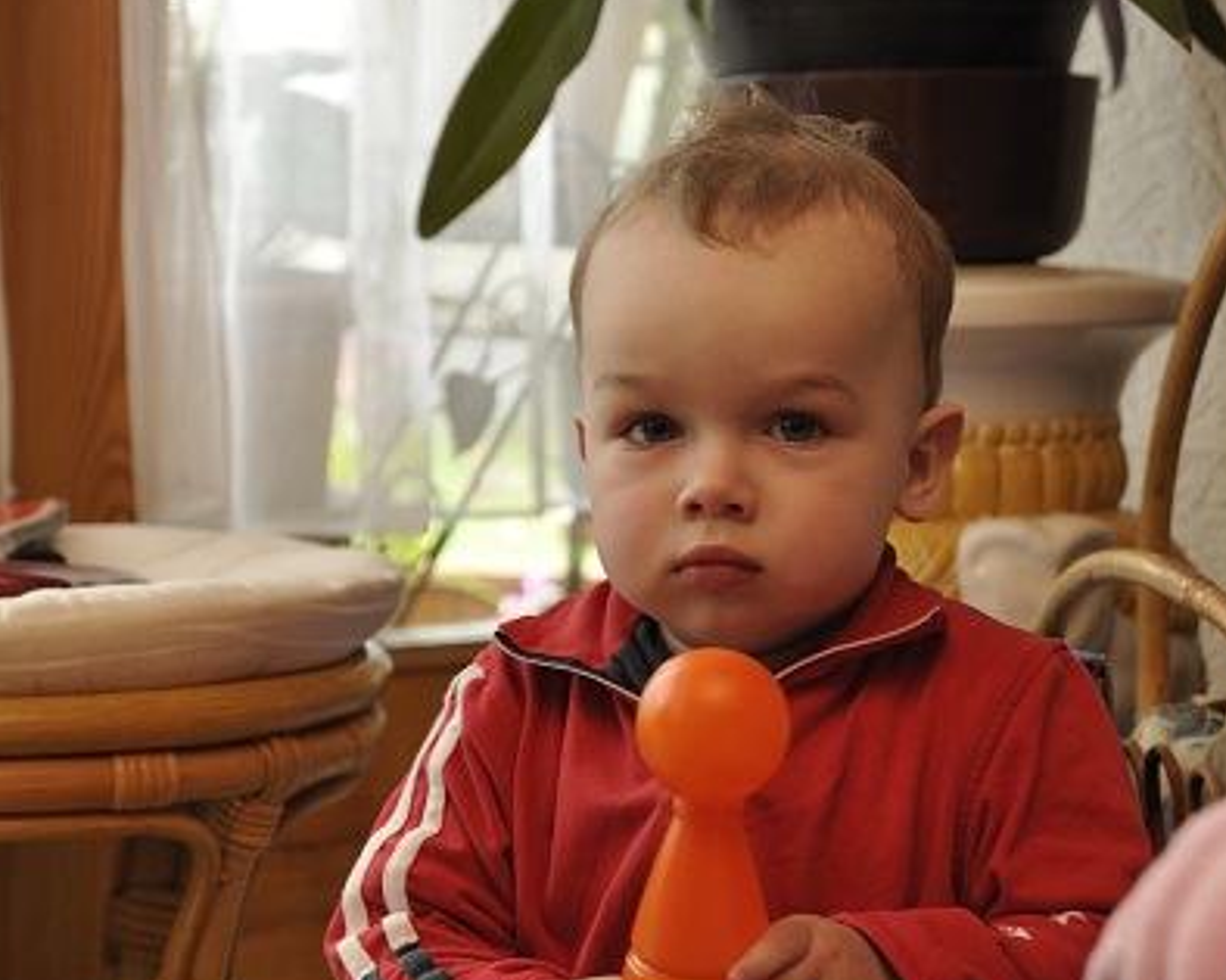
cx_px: 723
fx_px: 4135
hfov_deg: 16.9
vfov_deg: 13.5
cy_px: 513
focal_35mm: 114
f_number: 4
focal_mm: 62
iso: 200
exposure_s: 1/60
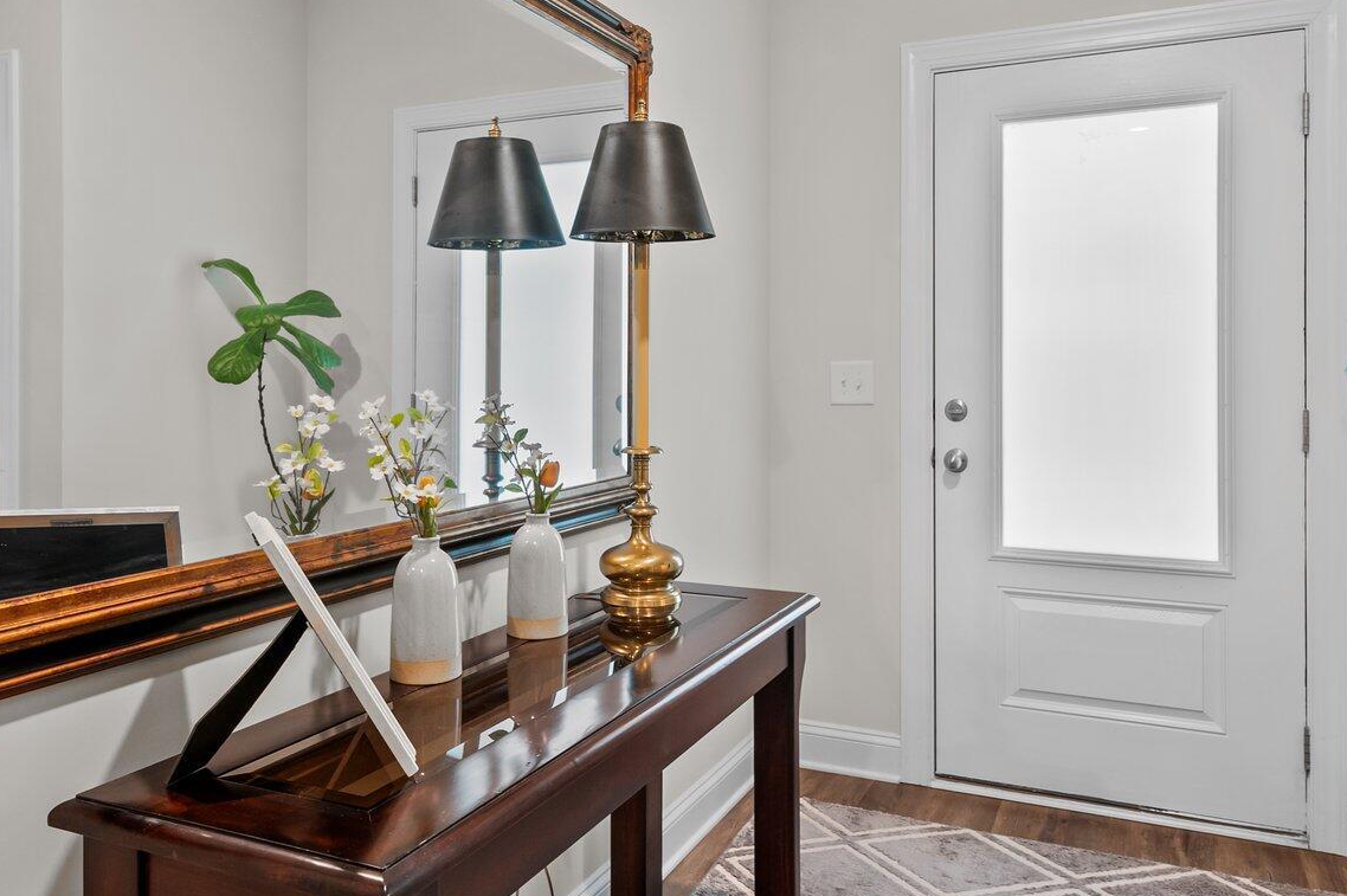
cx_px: 671
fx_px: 1009
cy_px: 402
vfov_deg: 47.8
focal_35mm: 27
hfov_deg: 67.4
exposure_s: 1/5
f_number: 7.1
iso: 800
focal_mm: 15
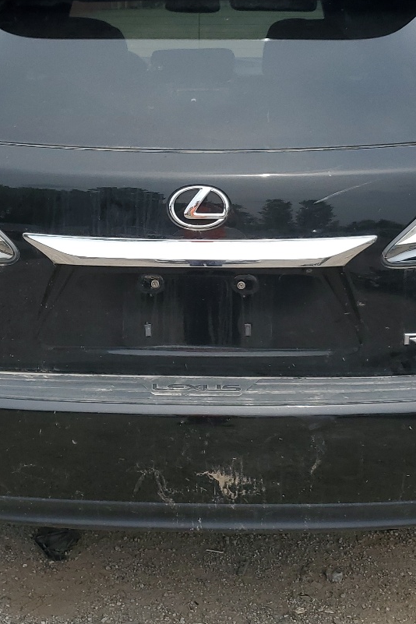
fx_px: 936
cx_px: 185
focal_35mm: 54
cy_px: 247
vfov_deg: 36.7
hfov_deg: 25.0
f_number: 1.5
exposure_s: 1/2500
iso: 50
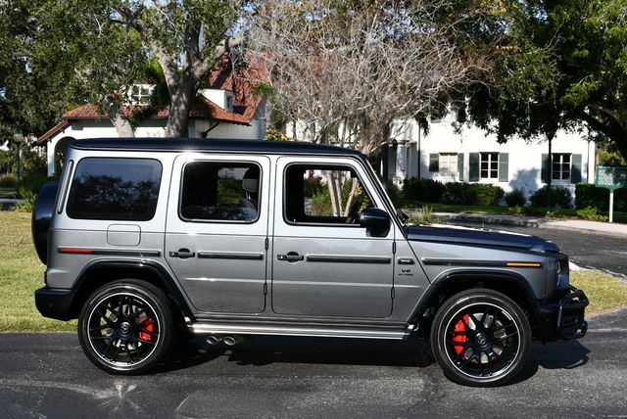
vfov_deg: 23.4
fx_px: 1011
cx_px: 314
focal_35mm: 58
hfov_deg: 34.5
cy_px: 210
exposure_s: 1/320
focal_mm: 29
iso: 100
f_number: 9
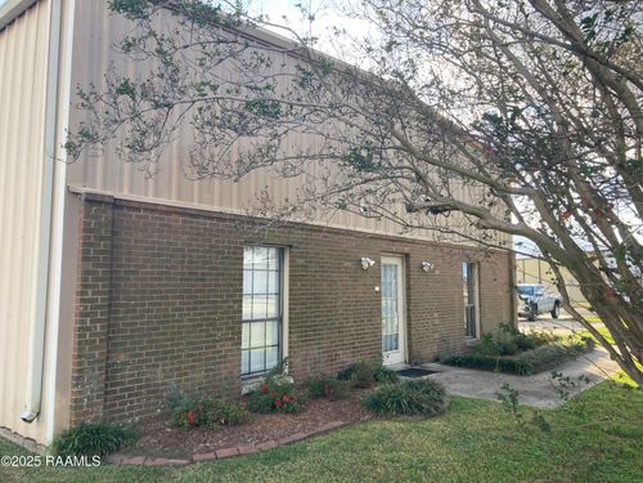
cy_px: 242
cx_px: 322
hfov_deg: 63.4
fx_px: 520
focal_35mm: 28
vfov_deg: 49.7
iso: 20
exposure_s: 1/368
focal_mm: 3.99
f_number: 1.8
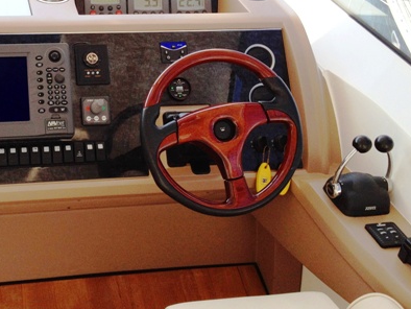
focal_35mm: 58
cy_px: 89
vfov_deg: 25.0
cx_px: 86
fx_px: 689
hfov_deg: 32.4
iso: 64
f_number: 2.4
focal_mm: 4.28
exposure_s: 1/412
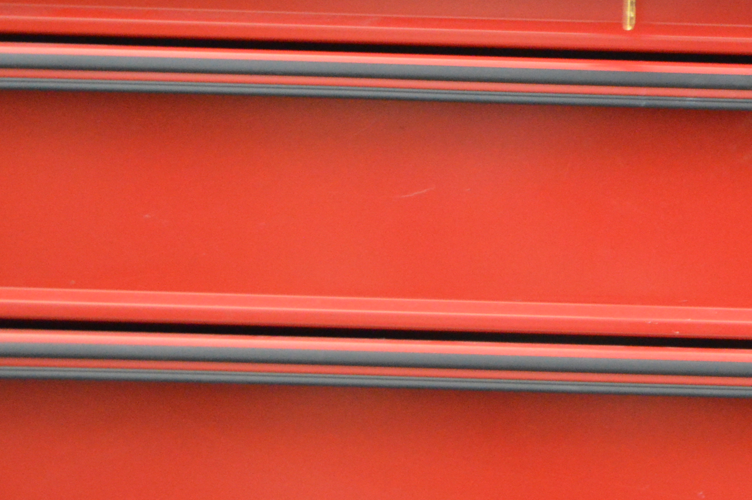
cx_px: 762
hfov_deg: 12.6
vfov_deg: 8.5
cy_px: 95
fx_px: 3360
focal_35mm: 161
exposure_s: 1/10
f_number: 5.3
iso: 3200
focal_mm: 46
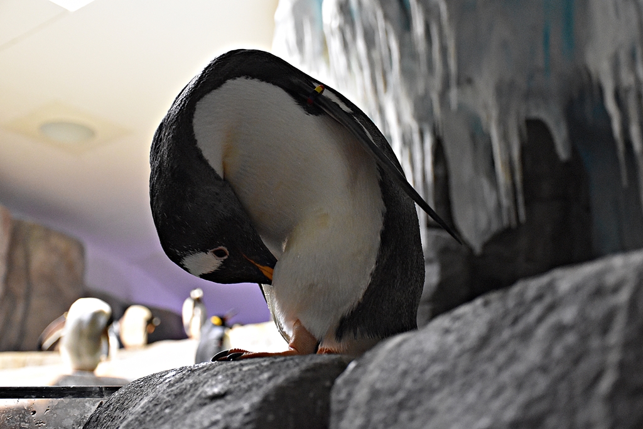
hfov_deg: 33.4
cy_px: 214
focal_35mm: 60
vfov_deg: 22.6
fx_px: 1072
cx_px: 322
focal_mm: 40
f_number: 4.5
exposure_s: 1/60
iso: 4000
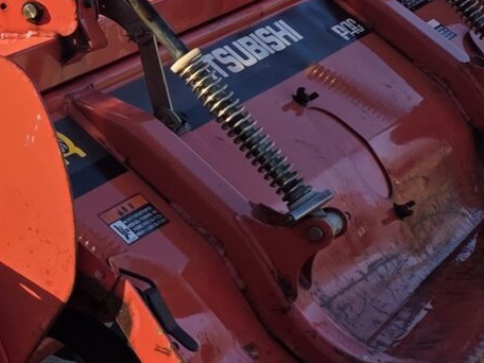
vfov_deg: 11.4
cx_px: -352
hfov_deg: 13.8
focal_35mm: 129
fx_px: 1804
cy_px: 15
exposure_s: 1/3100
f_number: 1.7
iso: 80
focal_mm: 6.3
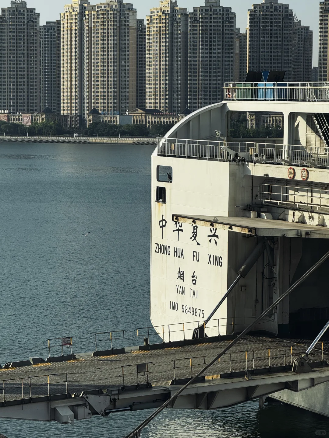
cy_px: 219
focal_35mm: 120
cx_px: 164
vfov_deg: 16.4
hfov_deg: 12.3
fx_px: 1521
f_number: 2.8
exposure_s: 1/638
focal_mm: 15.66
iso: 50
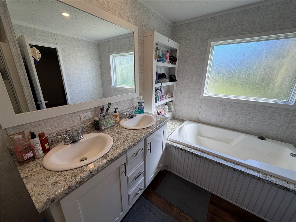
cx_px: 148
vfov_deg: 85.7
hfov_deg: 102.1
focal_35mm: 14
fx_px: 120
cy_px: 111
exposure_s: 1/120
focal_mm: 2.22
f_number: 2.2
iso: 40
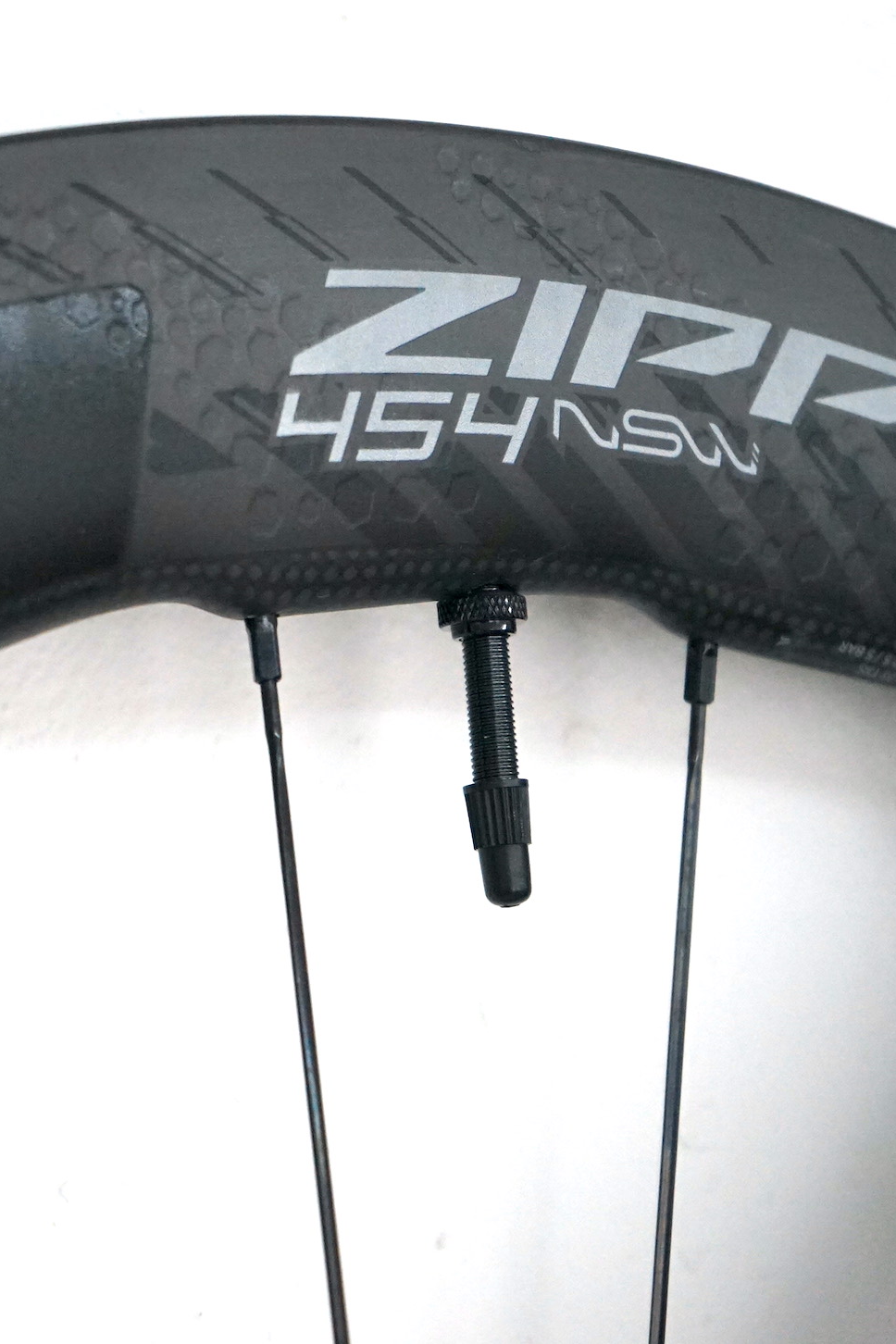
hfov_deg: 12.8
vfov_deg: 19.3
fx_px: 3957
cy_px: 669
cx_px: 155
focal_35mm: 106
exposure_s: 1/160
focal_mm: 70
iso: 4000
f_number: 5.6
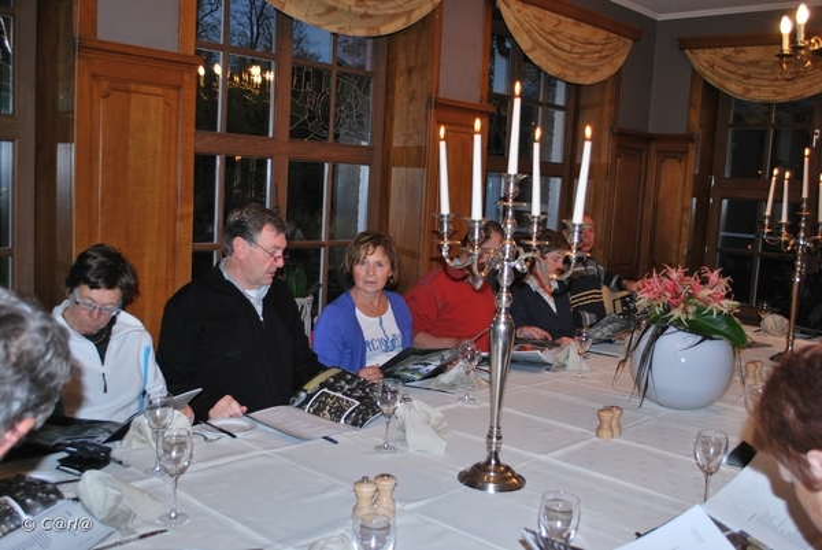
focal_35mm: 36
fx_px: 823
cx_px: 411
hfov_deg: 53.1
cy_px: 275
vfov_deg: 36.9
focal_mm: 24
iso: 200
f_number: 4.2
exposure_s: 1/60
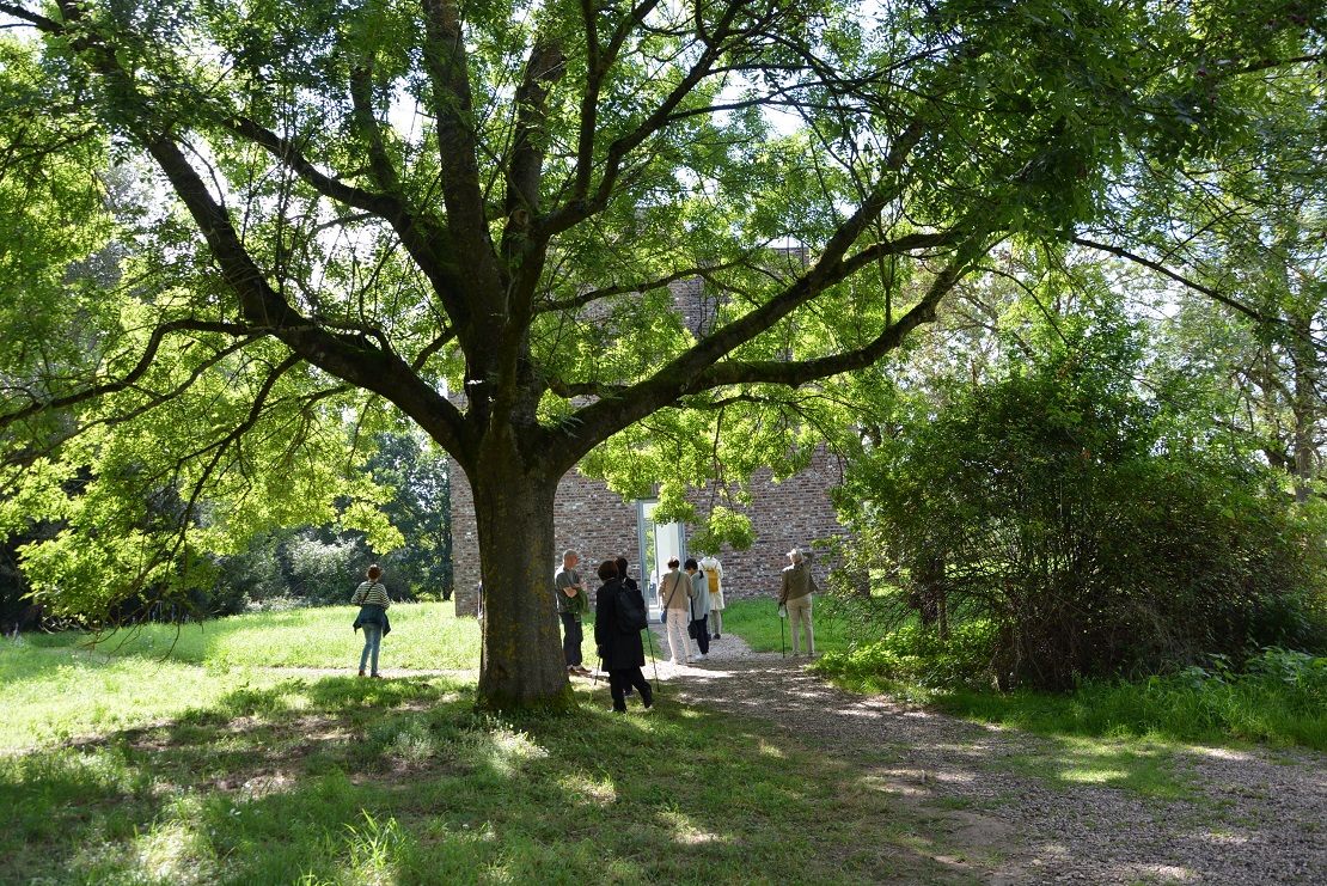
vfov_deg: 41.7
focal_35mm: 32
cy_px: 443
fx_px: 1162
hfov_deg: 59.5
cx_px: 664
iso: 200
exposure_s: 1/200
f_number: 7.1
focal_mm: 21
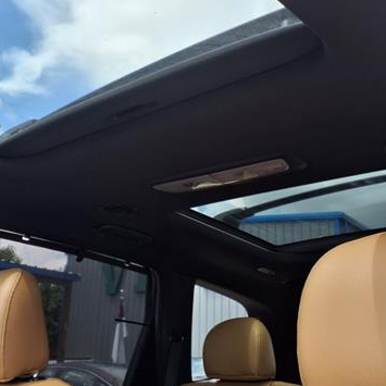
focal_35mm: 43
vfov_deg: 38.8
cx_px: 172
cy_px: 133
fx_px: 542
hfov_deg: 39.1
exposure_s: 1/250
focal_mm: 3.58
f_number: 1.9
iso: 40
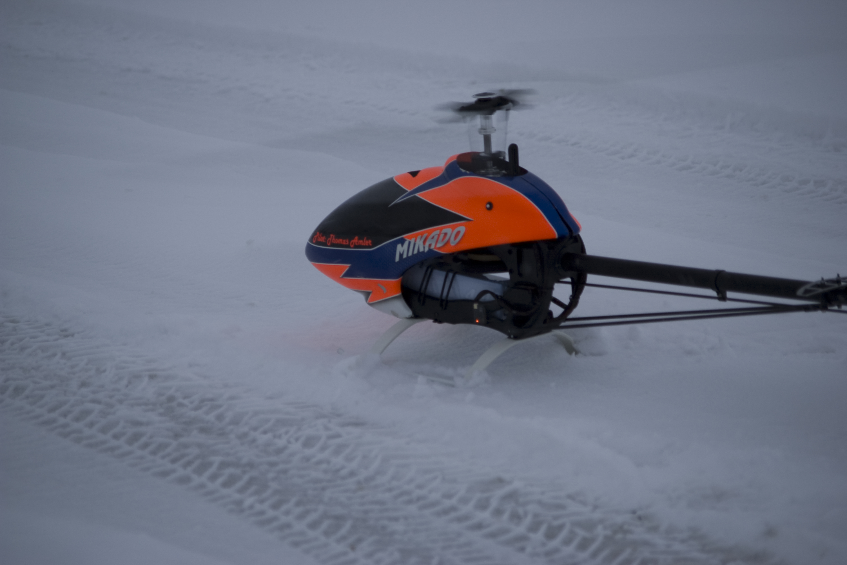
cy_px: 282
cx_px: 424
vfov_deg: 7.3
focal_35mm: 188
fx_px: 4413
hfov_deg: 11.0
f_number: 4.5
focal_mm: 125
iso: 200
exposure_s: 1/160
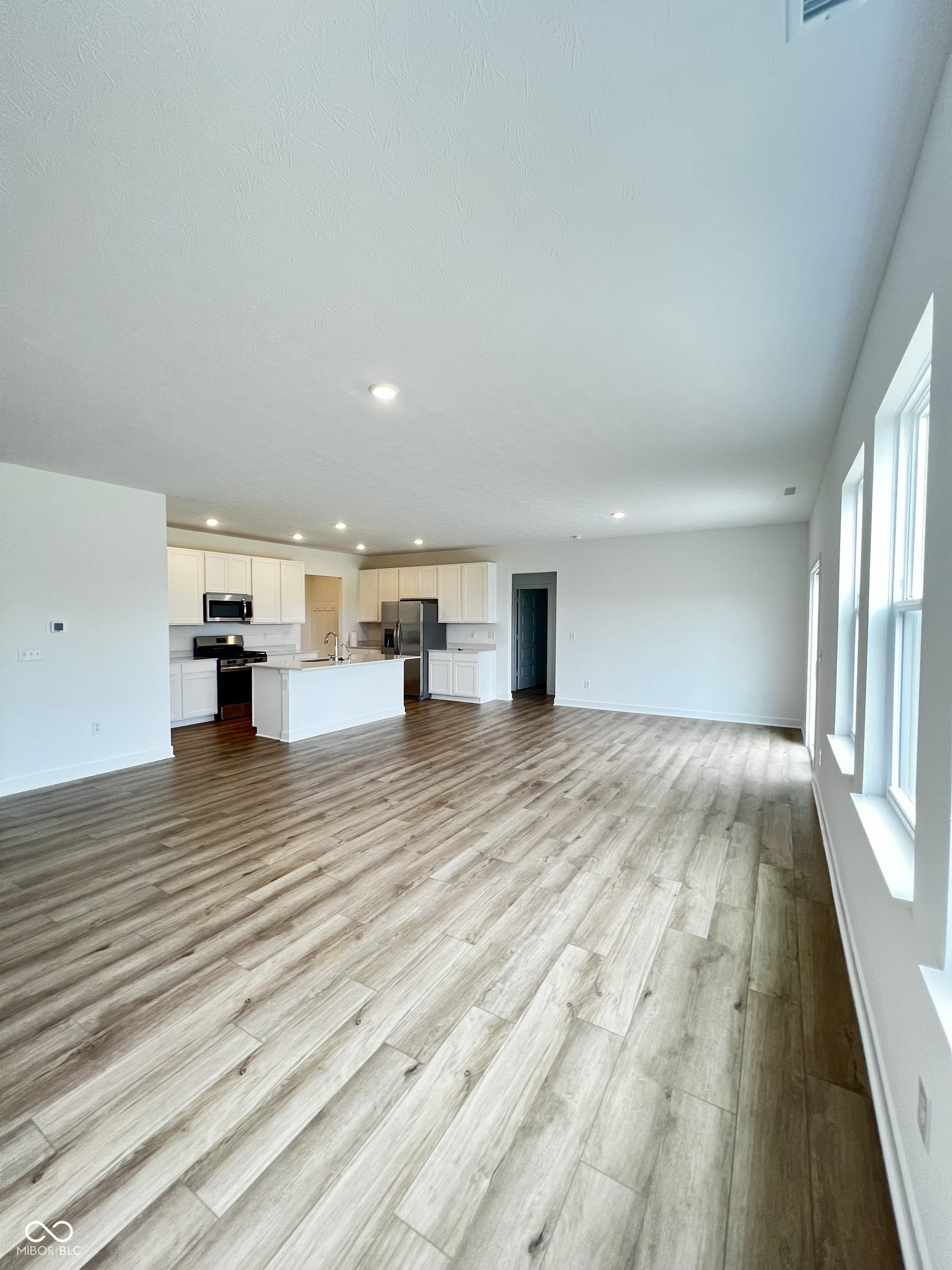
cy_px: 635
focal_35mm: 13
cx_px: 476
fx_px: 477
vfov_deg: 106.2
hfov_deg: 89.9
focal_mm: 1.57
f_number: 1.8
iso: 200
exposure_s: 1/120
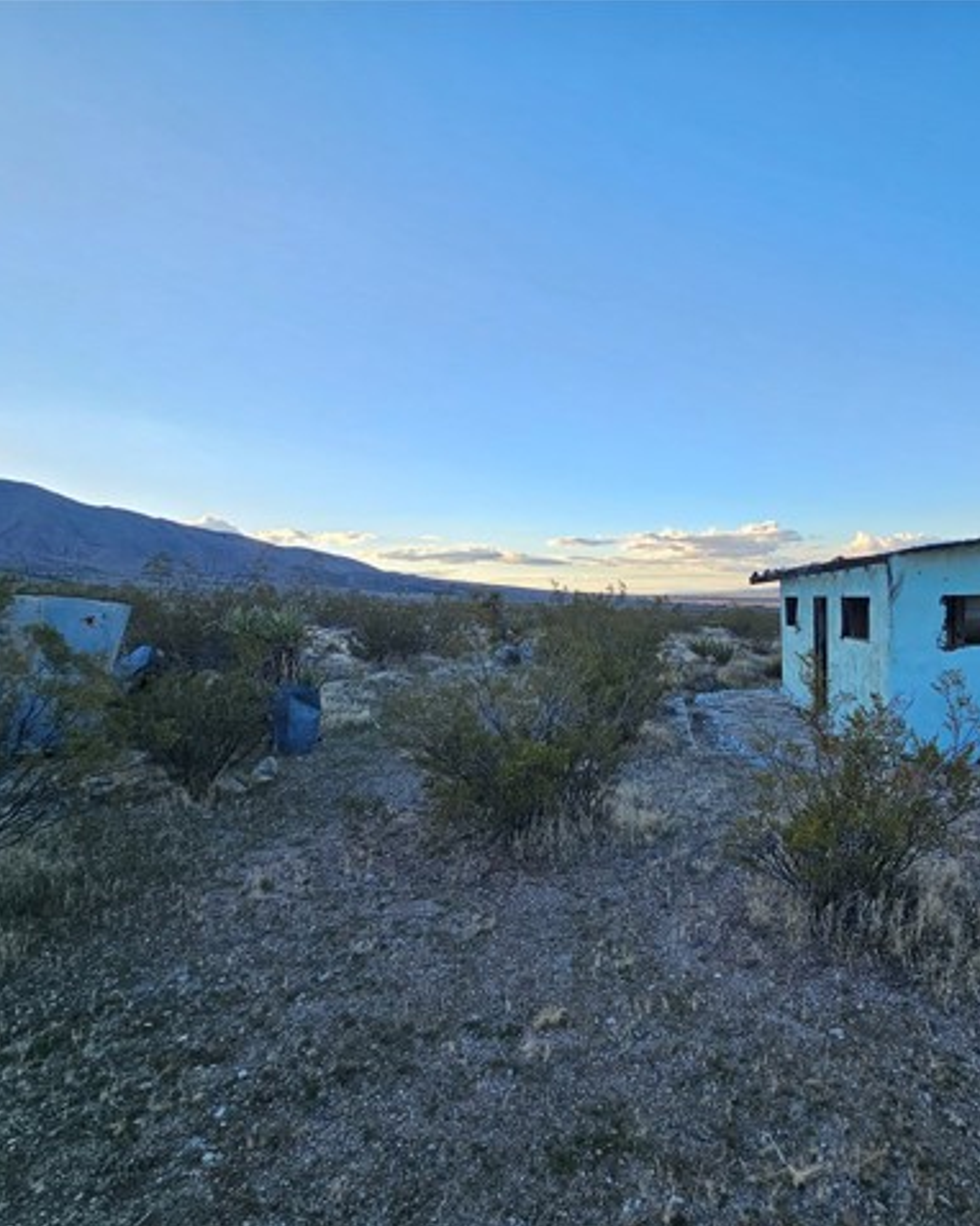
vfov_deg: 89.7
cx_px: 654
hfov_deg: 74.5
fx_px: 617
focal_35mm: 17
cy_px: 613
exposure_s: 1/636
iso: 50
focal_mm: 2.2
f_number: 2.2
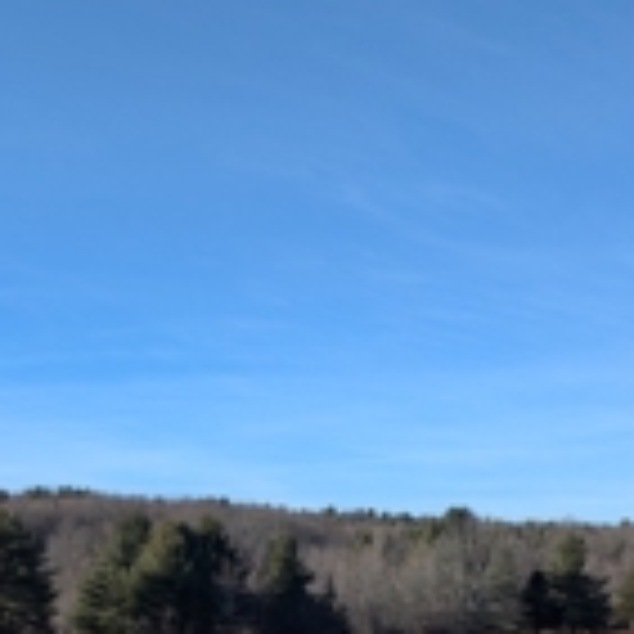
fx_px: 1243
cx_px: 292
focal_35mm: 60
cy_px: 616
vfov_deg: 27.2
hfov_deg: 28.6
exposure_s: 1/1490
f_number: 1.85
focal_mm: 6.81
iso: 45
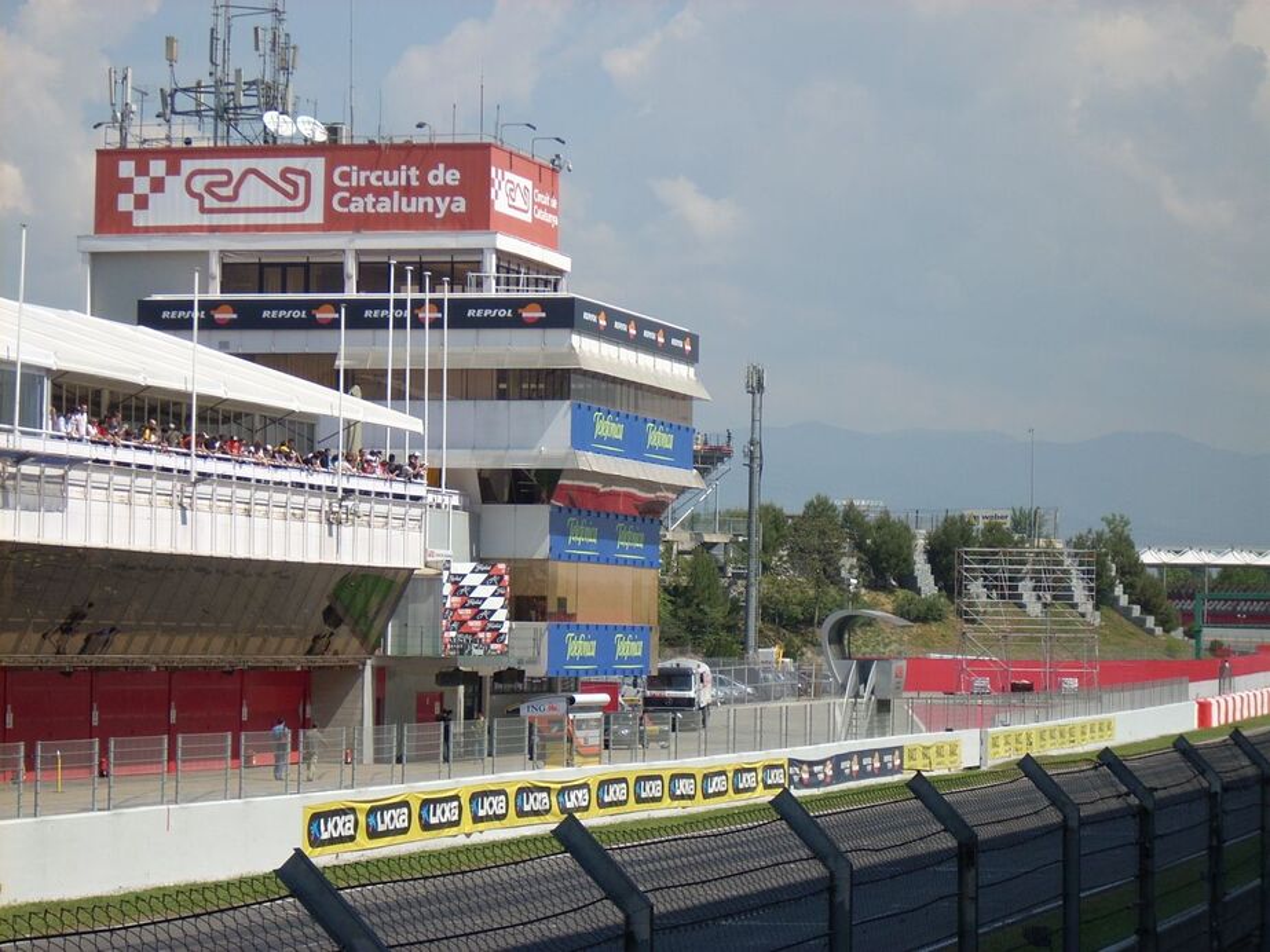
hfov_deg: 17.4
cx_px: 635
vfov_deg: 13.1
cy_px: 476
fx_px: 4145
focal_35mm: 113
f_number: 10.4
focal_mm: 18.6
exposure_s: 1/130
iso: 64
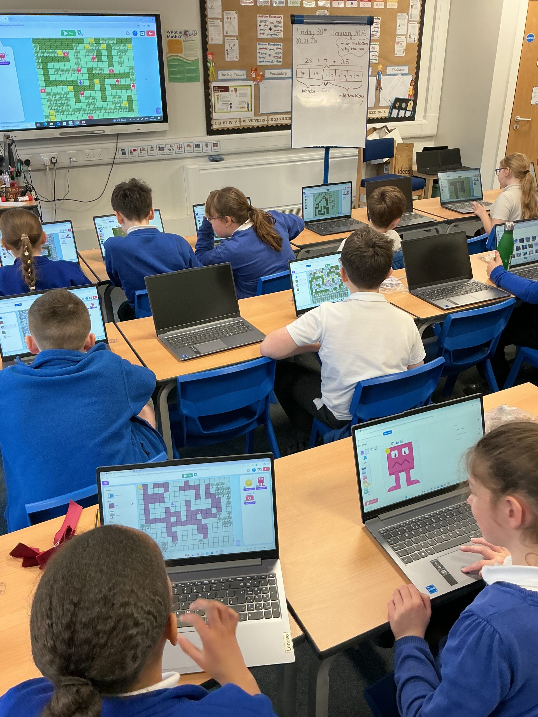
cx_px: 269
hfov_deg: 48.2
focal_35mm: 29
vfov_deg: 61.7
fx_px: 601
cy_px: 358
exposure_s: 1/60
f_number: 1.8
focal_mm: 3
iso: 100
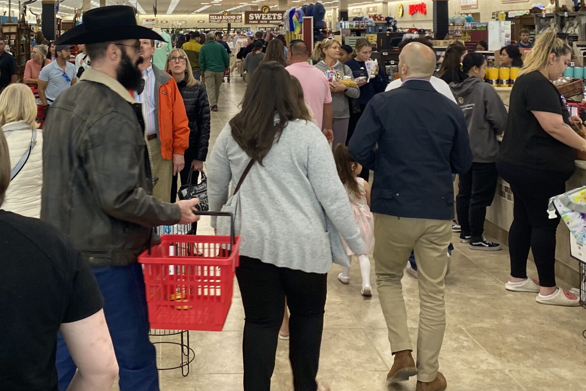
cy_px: 27
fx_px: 798
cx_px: 178
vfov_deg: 26.4
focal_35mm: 49
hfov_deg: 39.7
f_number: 1.8
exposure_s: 1/120
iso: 100
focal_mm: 4.25
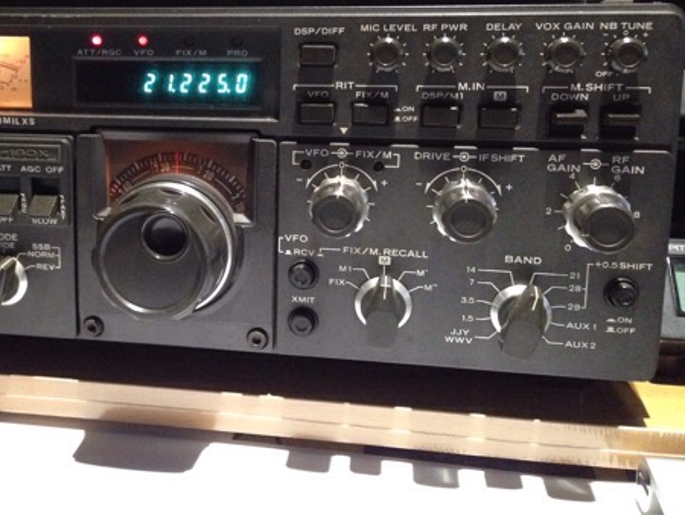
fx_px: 871
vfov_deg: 32.7
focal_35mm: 44
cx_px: 231
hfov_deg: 42.4
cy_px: 177
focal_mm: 4.12
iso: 640
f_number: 2.4
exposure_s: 1/15
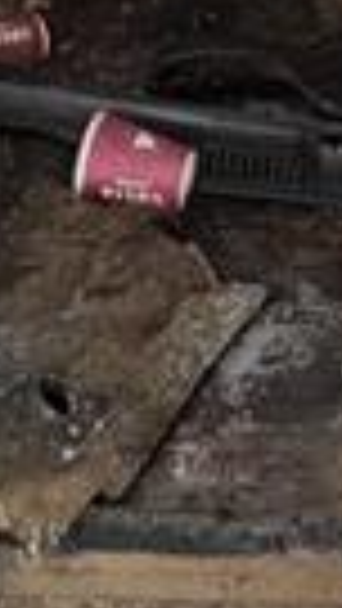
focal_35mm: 101
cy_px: -131
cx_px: 50
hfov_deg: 11.9
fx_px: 1627
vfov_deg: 19.8
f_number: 2.2
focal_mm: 2.22
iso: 500
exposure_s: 1/60
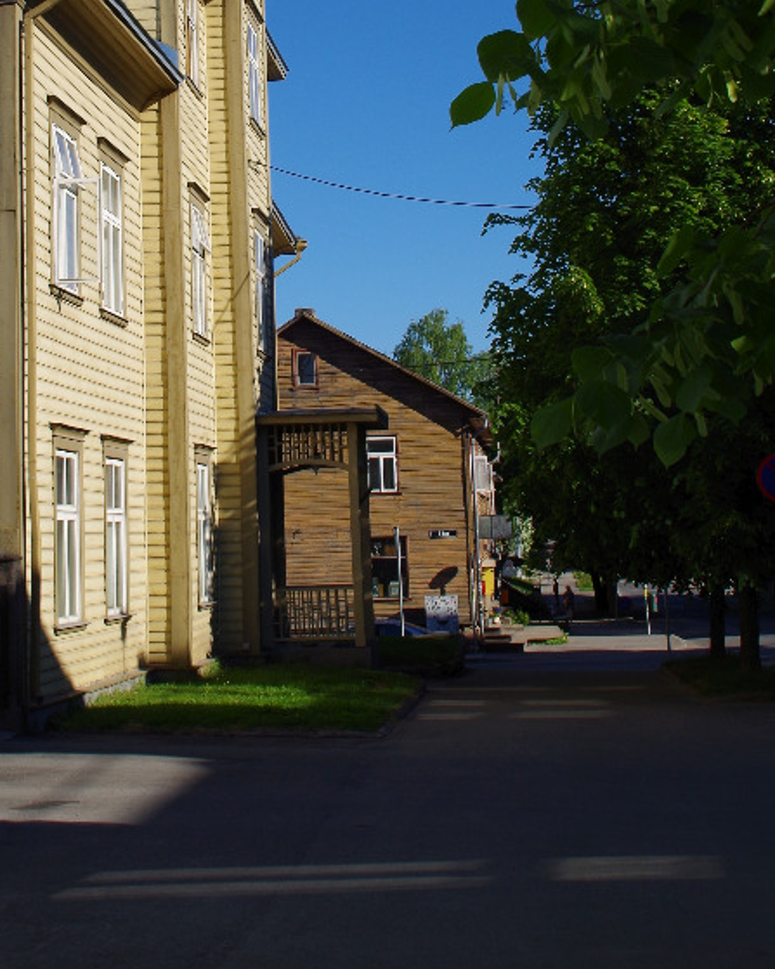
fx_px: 2180
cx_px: 233
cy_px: 179
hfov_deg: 20.1
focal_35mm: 76
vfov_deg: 24.6
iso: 100
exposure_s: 1/160
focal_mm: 28
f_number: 13
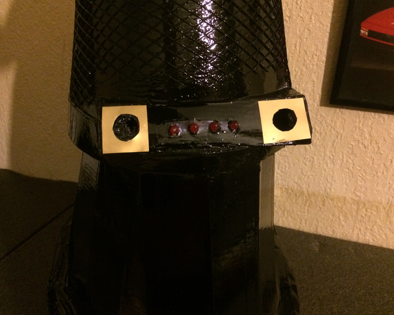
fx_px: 373
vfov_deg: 45.8
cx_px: 190
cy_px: 156
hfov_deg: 55.7
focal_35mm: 32
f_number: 2.2
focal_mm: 4.12
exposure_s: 1/15
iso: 500
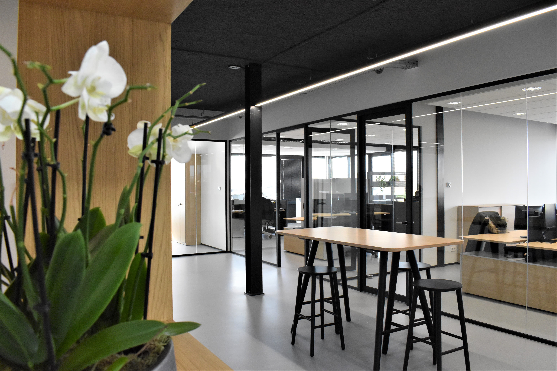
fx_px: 418
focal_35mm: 27
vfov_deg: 47.9
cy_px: 186
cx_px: 278
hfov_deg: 67.4
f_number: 7.1
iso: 3200
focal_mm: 18
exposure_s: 1/250
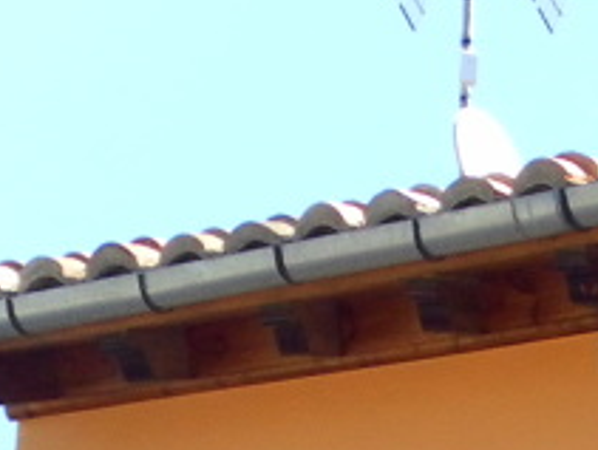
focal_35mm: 261
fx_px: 4517
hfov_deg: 7.2
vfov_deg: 5.4
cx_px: 1307
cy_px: 1217
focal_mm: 8.2
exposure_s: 1/160
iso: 80
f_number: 4.3
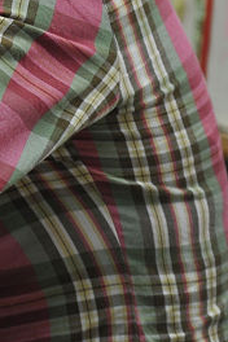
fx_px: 5823
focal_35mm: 613
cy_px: -131
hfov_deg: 2.2
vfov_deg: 3.4
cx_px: -425
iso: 800
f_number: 2.8
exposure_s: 1/60
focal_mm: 135
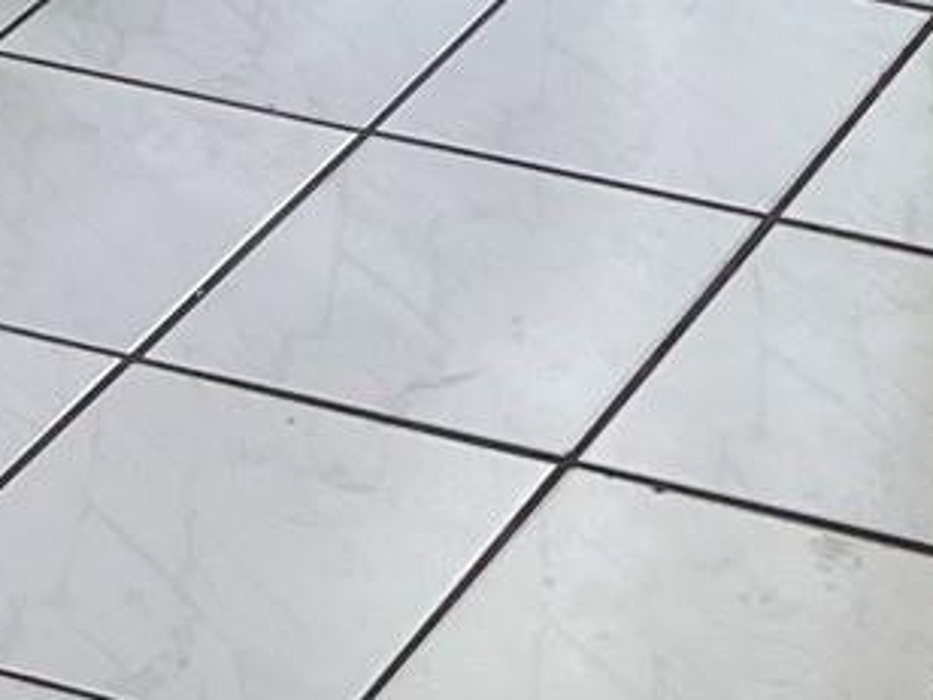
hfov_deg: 11.2
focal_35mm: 173
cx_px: 1166
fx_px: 4663
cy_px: -1236
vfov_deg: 7.7
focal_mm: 5.7
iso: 50
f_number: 1.5
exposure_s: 1/120
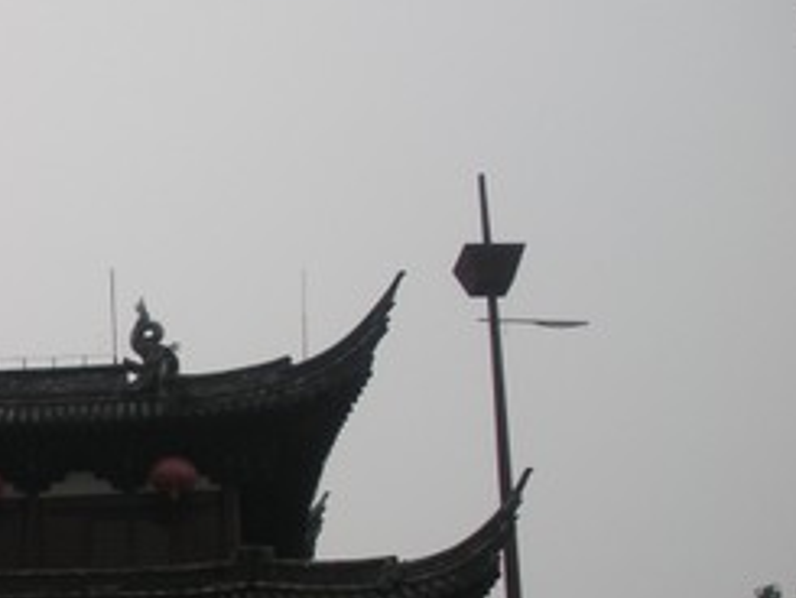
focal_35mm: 88
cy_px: 575
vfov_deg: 16.5
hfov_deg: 20.9
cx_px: -130
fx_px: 2025
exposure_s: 1/218
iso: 64
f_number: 3.5
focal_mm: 6.3
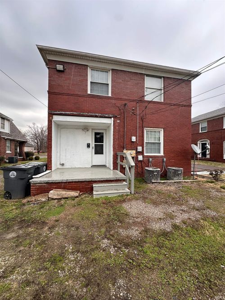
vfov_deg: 102.1
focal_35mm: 14
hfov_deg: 85.7
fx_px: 121
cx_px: 112
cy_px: 150
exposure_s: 1/157
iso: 40
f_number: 2.2
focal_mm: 2.22
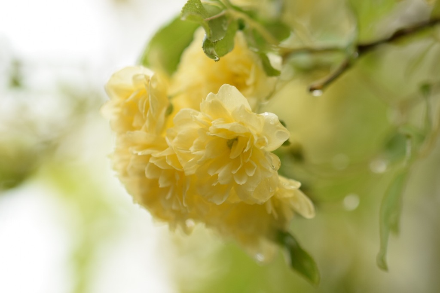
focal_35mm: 135
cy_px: 146
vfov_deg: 10.2
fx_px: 1649
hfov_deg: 15.2
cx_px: 220
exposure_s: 1/400
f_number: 3.5
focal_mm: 90
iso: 400
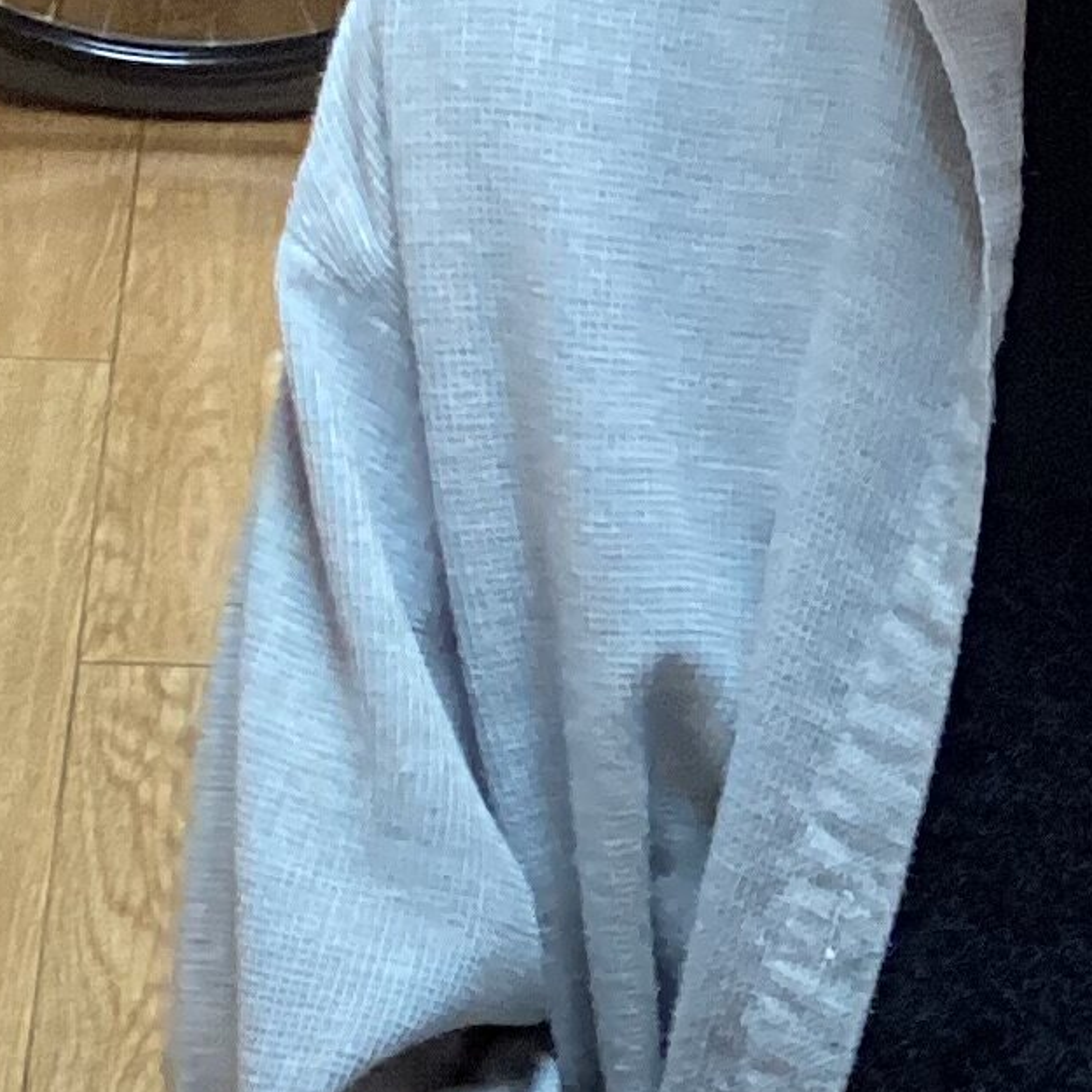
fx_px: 5104
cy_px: 987
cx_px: 1600
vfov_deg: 12.1
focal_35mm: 143
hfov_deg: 11.7
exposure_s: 1/60
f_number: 2.4
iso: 250
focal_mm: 3.3
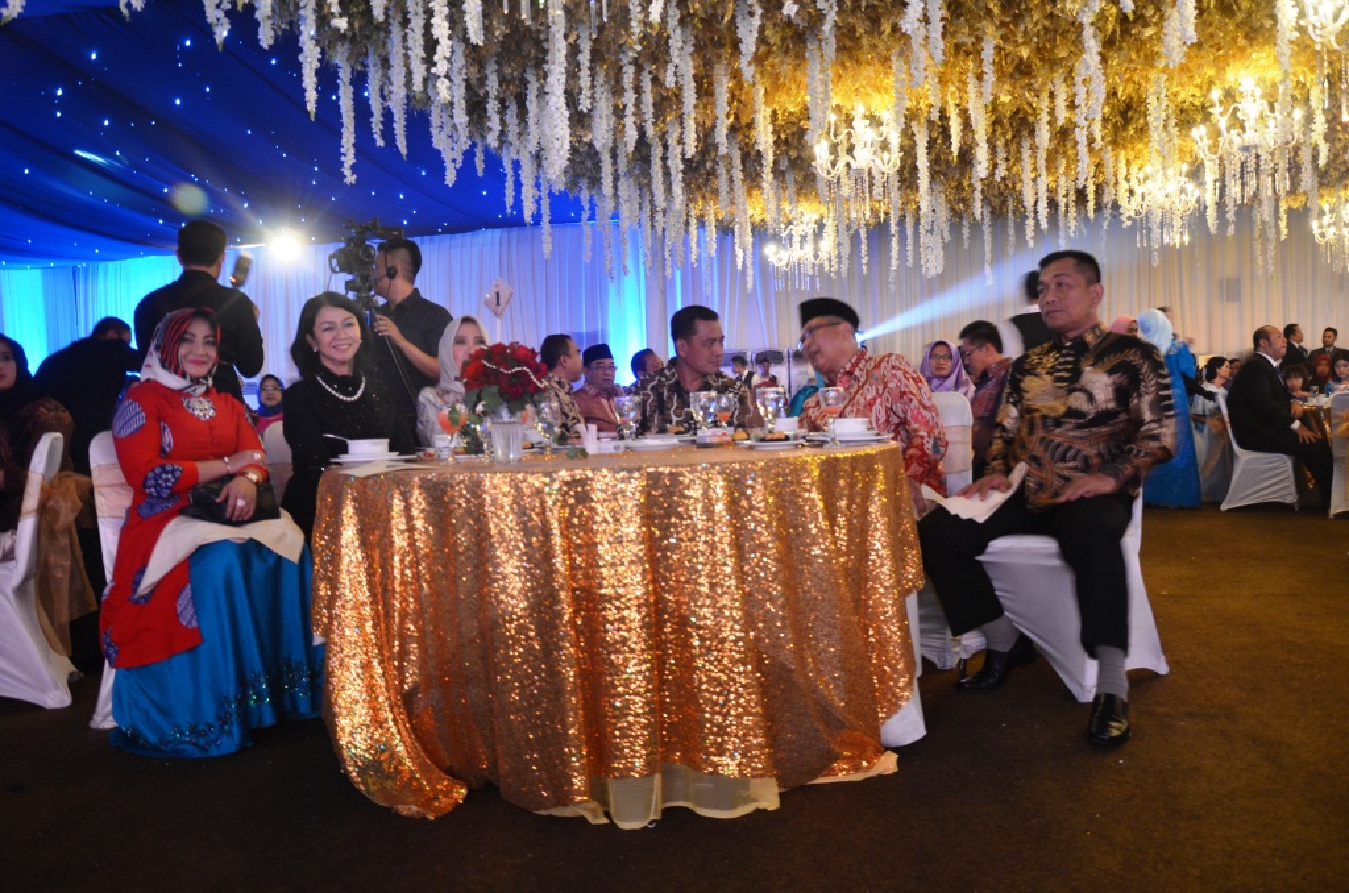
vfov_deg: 41.5
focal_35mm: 32
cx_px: 674
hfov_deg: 59.6
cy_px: 446
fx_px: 1178
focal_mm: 21
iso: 400
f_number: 4
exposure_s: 1/4
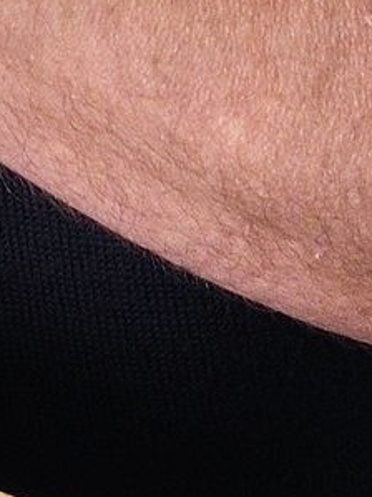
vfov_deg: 7.8
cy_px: -657
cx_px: -462
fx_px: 3427
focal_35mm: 239
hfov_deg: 6.0
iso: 1600
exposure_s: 1/30
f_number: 7.1
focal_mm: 31
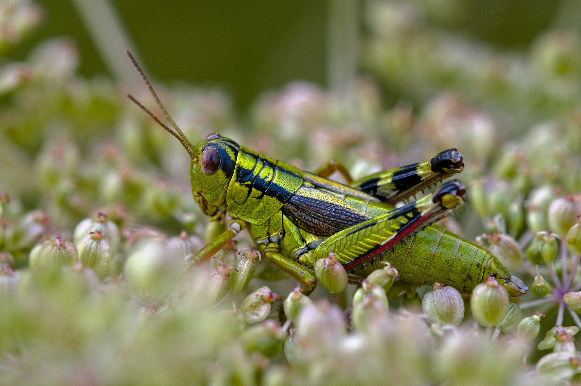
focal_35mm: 315
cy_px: 193
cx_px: 290
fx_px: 5077
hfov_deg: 6.5
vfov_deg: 4.4
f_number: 5
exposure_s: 1/60
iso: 200
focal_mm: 210
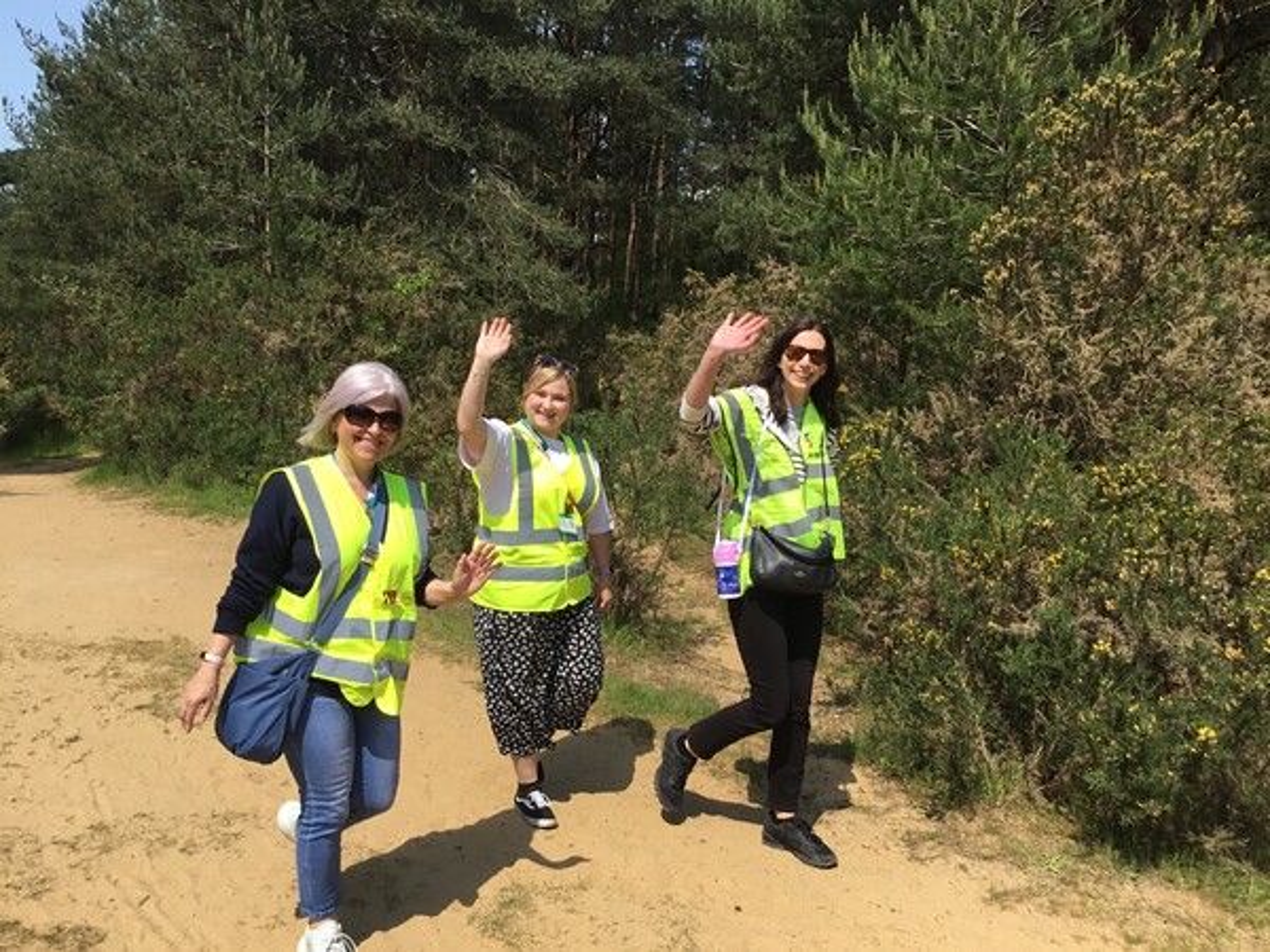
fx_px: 1137
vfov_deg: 45.4
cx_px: 635
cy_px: 476
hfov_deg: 58.4
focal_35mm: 31
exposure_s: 1/1253
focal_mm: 3.3
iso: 25
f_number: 2.4
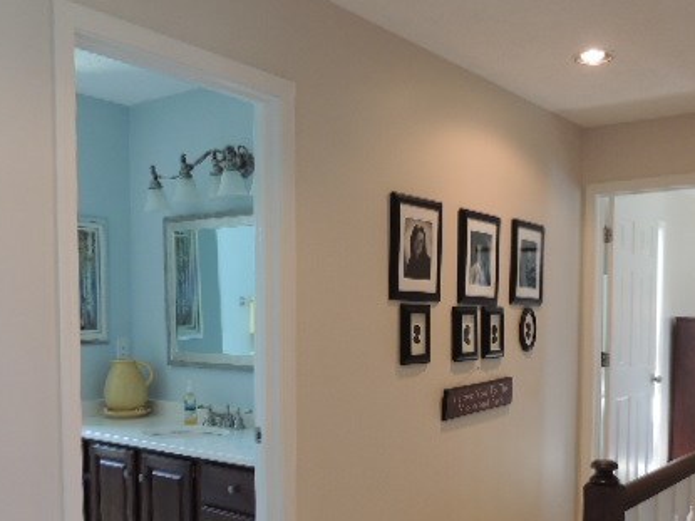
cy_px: 362
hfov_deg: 49.8
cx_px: 417
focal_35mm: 37
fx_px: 743
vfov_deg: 38.1
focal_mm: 4.3
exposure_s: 1/30
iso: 200
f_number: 3
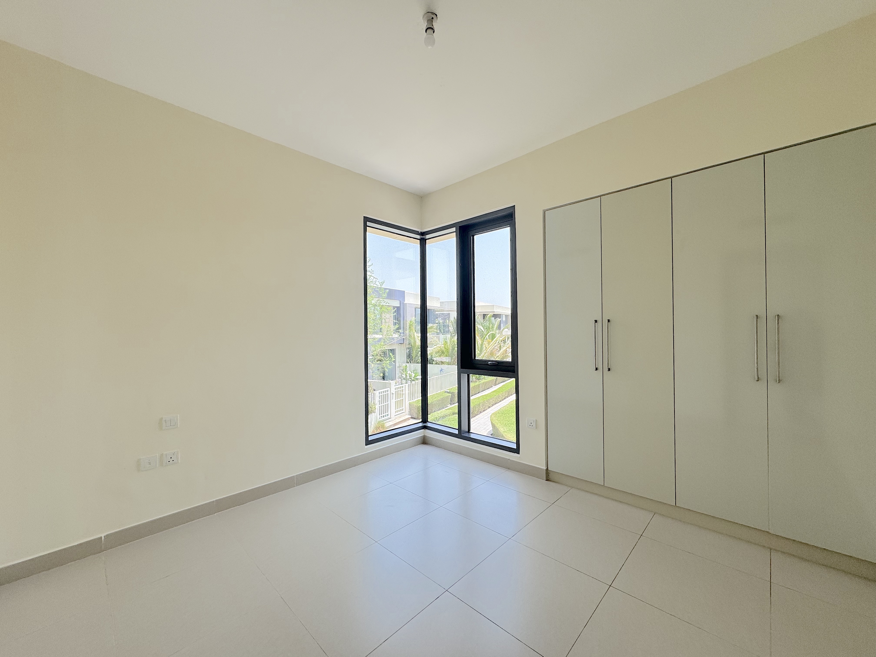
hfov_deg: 102.1
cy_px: 328
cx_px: 438
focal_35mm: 14
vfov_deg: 85.7
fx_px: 354
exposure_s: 1/265
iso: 40
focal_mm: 2.22
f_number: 2.2
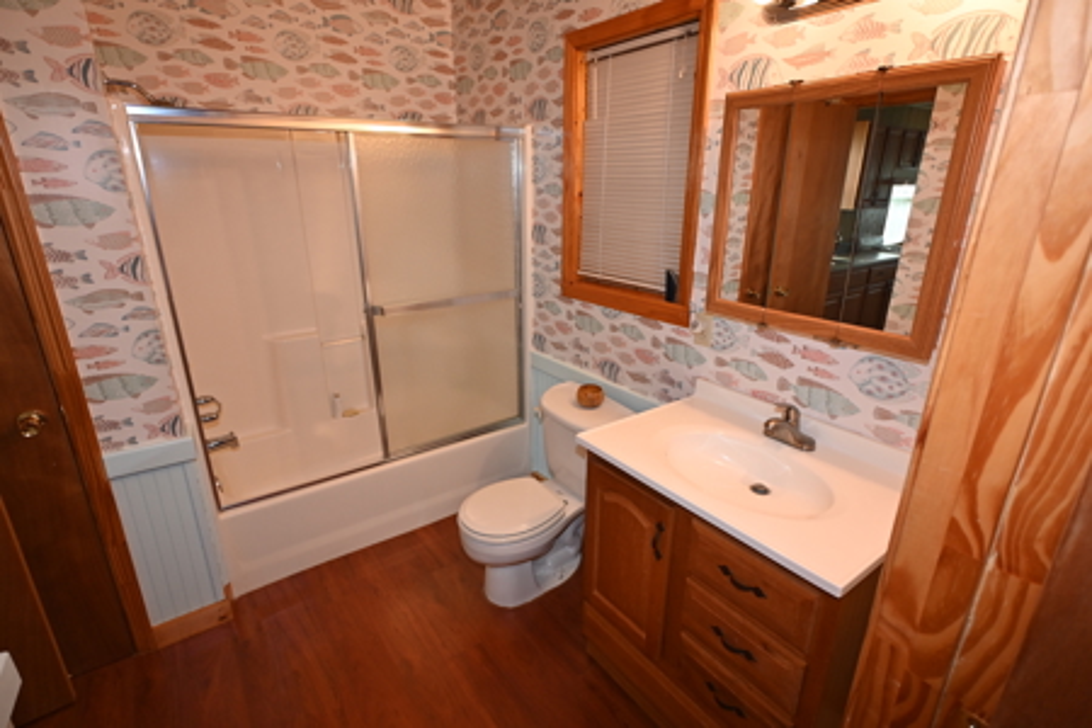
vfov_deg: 67.4
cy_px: 364
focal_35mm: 18
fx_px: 546
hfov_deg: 90.0
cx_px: 546
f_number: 4
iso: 320
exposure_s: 1/60
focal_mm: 12
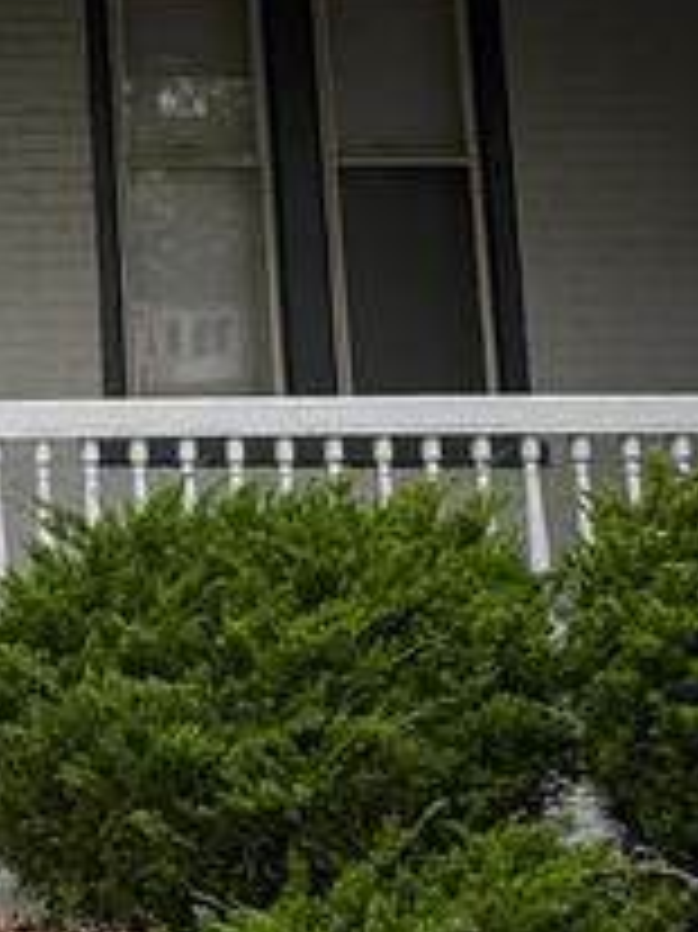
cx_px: -567
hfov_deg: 16.7
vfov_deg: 25.7
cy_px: 72
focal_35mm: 73
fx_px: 1965
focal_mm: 2.22
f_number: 2.2
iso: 40
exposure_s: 1/99
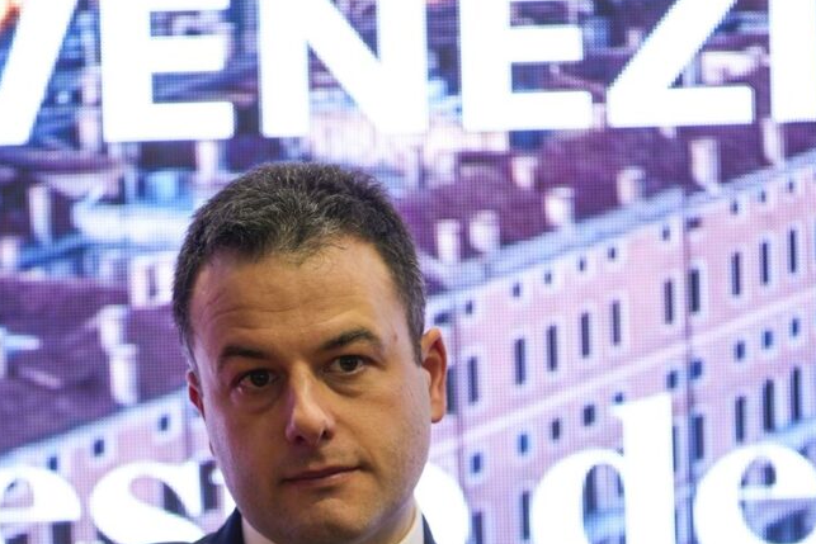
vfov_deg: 3.7
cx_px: 249
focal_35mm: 373
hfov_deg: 5.5
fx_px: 8456
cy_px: 406
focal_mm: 200
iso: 400
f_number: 2.8
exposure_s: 1/200
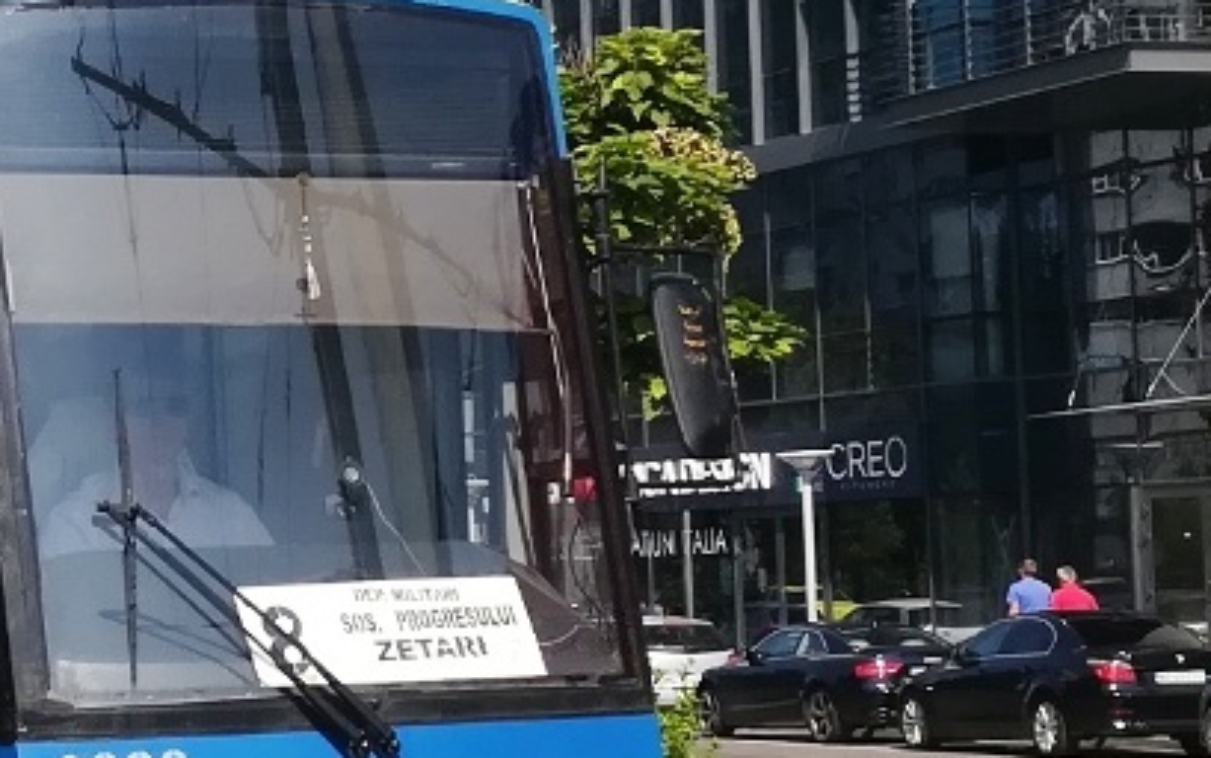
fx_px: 3764
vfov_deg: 11.5
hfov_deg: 18.0
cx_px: 107
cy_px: 338
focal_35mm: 114
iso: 50
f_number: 2.2
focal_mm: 3.83
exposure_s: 1/1053
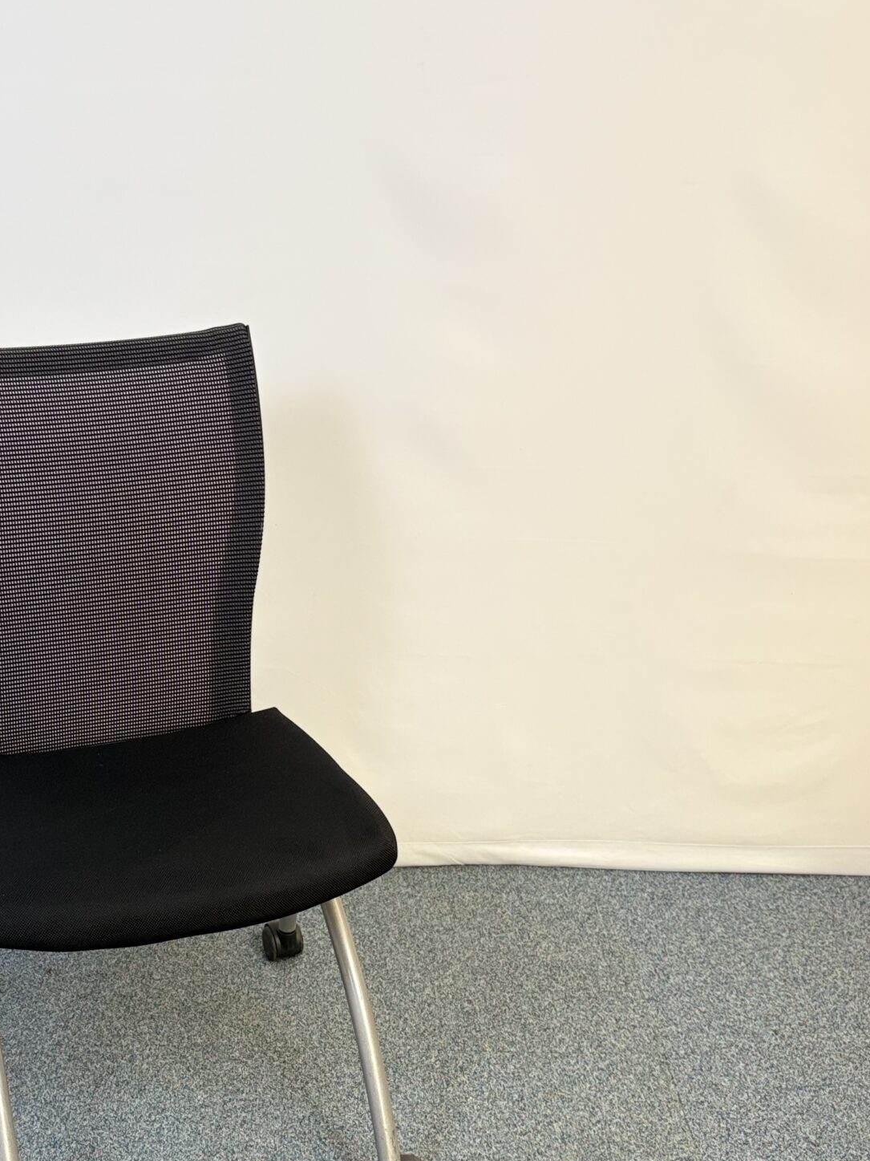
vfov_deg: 41.2
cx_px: 231
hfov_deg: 31.0
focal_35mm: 46
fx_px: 1542
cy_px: 627
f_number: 1.6
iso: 125
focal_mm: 5.96
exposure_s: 1/111
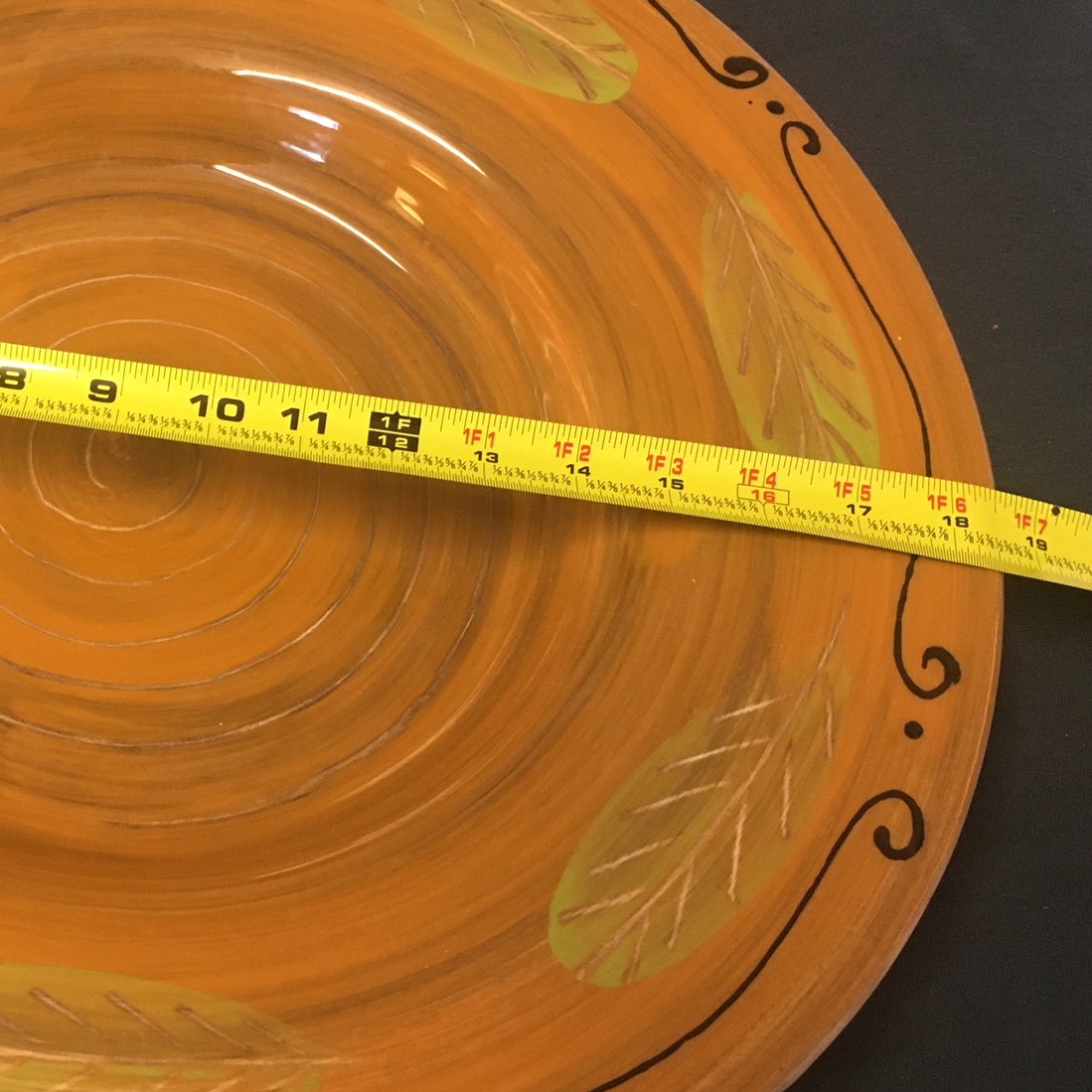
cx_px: 168
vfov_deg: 36.1
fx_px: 1677
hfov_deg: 34.6
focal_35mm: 47
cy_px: 542
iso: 200
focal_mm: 4.15
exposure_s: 1/24
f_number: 2.2
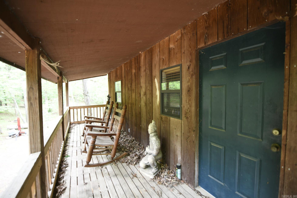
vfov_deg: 77.3
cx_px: 148
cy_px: 99
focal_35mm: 15
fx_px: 124
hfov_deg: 100.4
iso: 180
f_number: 2.8
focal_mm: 15
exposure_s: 1/15
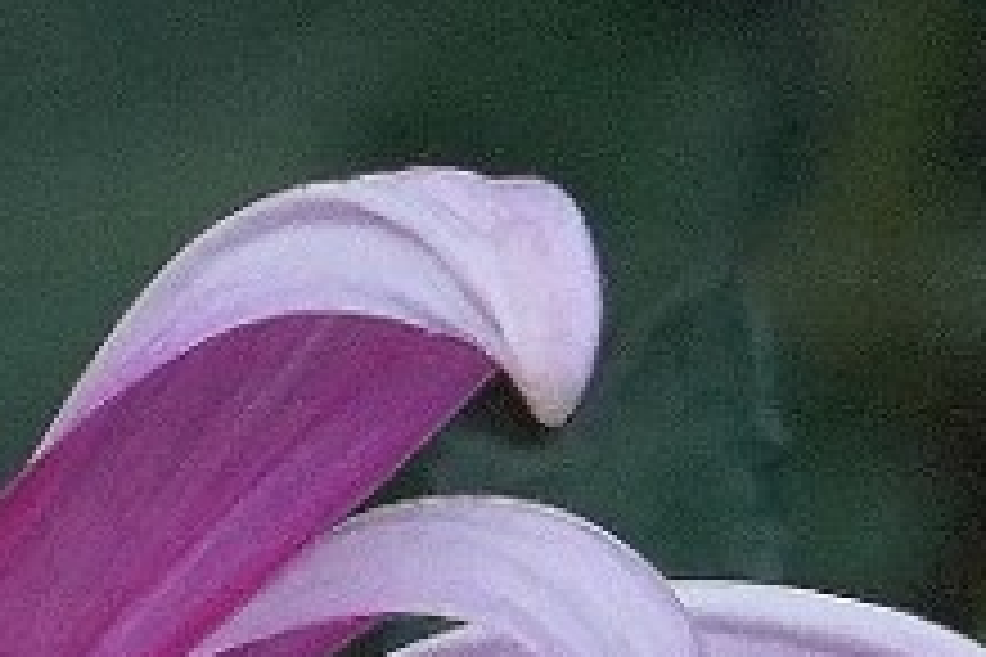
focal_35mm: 1002
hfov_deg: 2.1
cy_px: 1132
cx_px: -392
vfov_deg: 1.4
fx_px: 27442
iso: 1250
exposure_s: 1/640
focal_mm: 105
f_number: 4
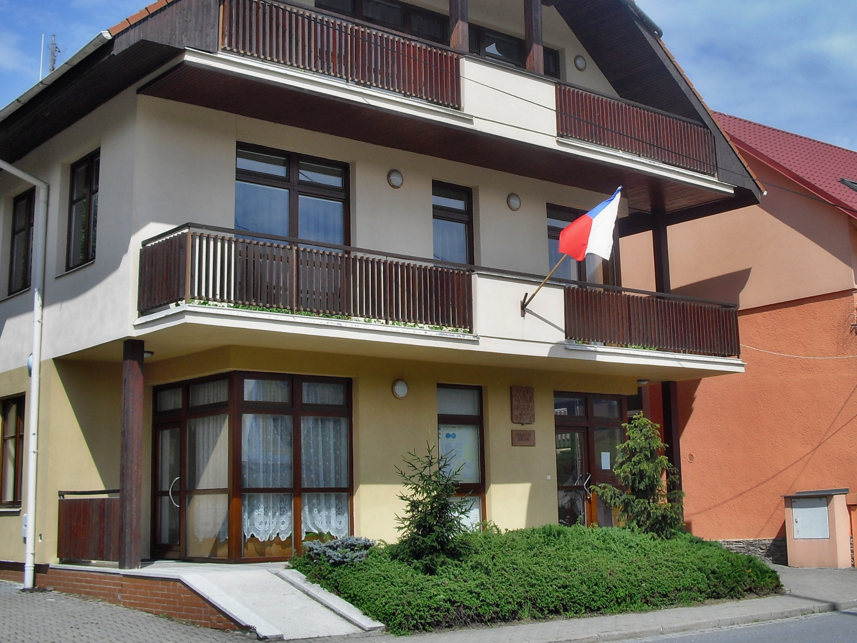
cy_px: 231
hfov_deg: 38.2
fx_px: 1238
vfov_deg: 29.0
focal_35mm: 50
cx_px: 468
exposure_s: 1/160
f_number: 7.8
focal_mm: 6.3
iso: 64
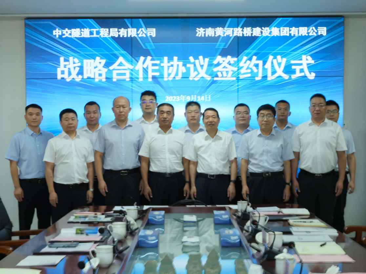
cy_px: 137
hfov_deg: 37.5
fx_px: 539
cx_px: 183
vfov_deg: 28.6
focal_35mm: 51
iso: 6400
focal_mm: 64
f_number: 32
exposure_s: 1/7
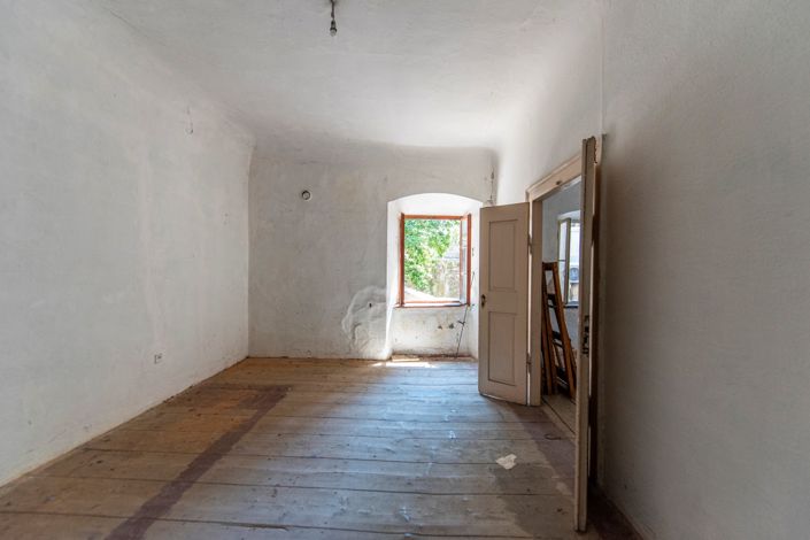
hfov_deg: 104.3
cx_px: 405
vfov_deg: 81.2
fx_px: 315
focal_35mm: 14
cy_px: 270
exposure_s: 1/500
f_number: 2.8
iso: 1250
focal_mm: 14
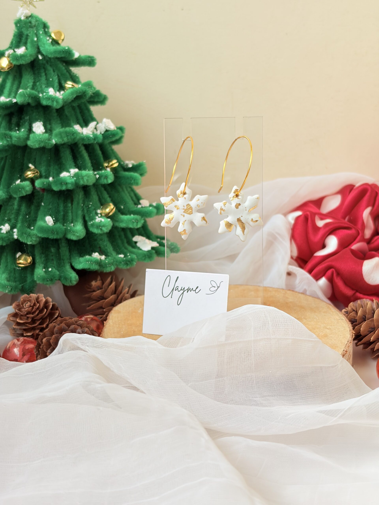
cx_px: 190
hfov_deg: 28.0
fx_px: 759
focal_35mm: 52
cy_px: 252
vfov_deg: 36.8
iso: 40
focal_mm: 5.96
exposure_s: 1/402
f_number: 1.6
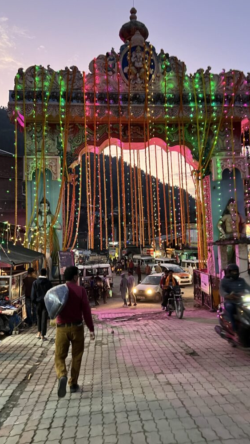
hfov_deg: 40.2
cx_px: 130
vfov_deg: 66.0
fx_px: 342
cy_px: 218
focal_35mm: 29
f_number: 1.5
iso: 400
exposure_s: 1/33
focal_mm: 5.7
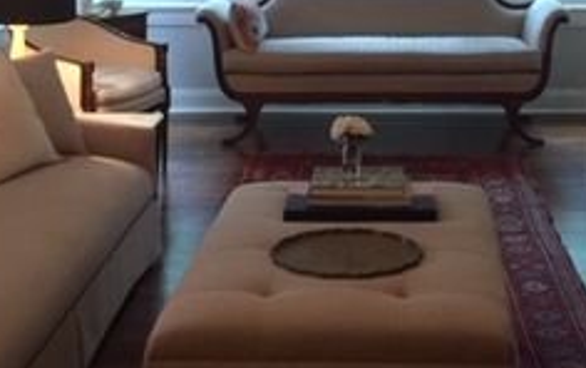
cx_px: 392
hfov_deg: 26.3
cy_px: -85
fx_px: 1247
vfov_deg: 16.0
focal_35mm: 78
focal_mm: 4.15
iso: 125
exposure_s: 1/15
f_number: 2.2
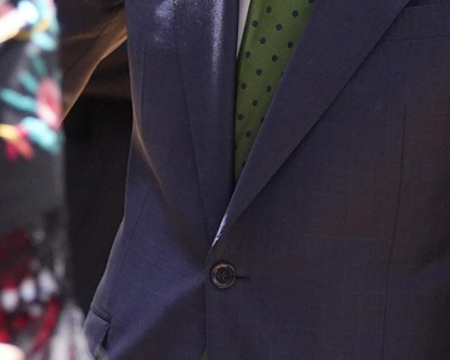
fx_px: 7340
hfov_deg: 3.5
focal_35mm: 551
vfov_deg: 2.8
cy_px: -28
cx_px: 1
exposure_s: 1/8000
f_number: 2.8
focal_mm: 106
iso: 2500
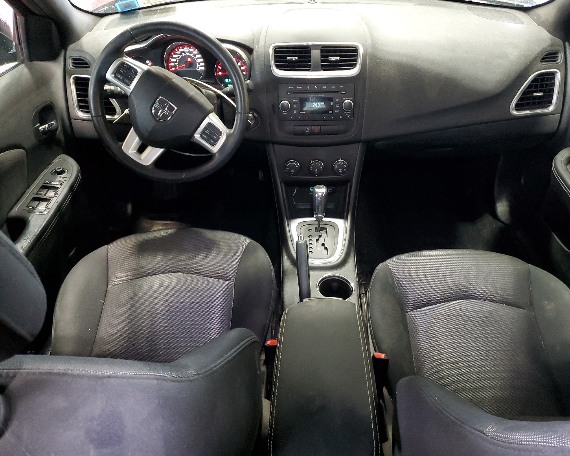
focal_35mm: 28
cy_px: 228
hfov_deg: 62.2
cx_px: 300
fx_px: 472
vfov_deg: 51.5
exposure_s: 1/17
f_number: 1.5
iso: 300
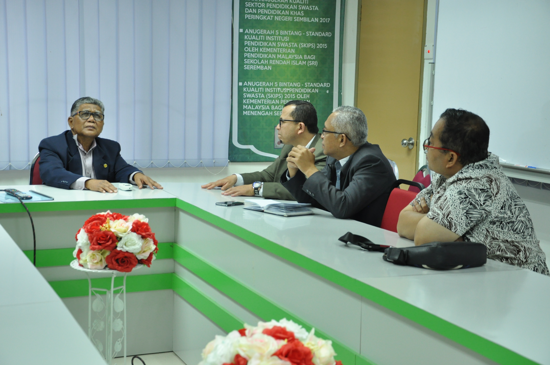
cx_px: 275
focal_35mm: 60
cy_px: 182
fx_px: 916
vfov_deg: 22.6
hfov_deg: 33.4
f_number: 4.5
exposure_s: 1/30
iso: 1000
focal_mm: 40
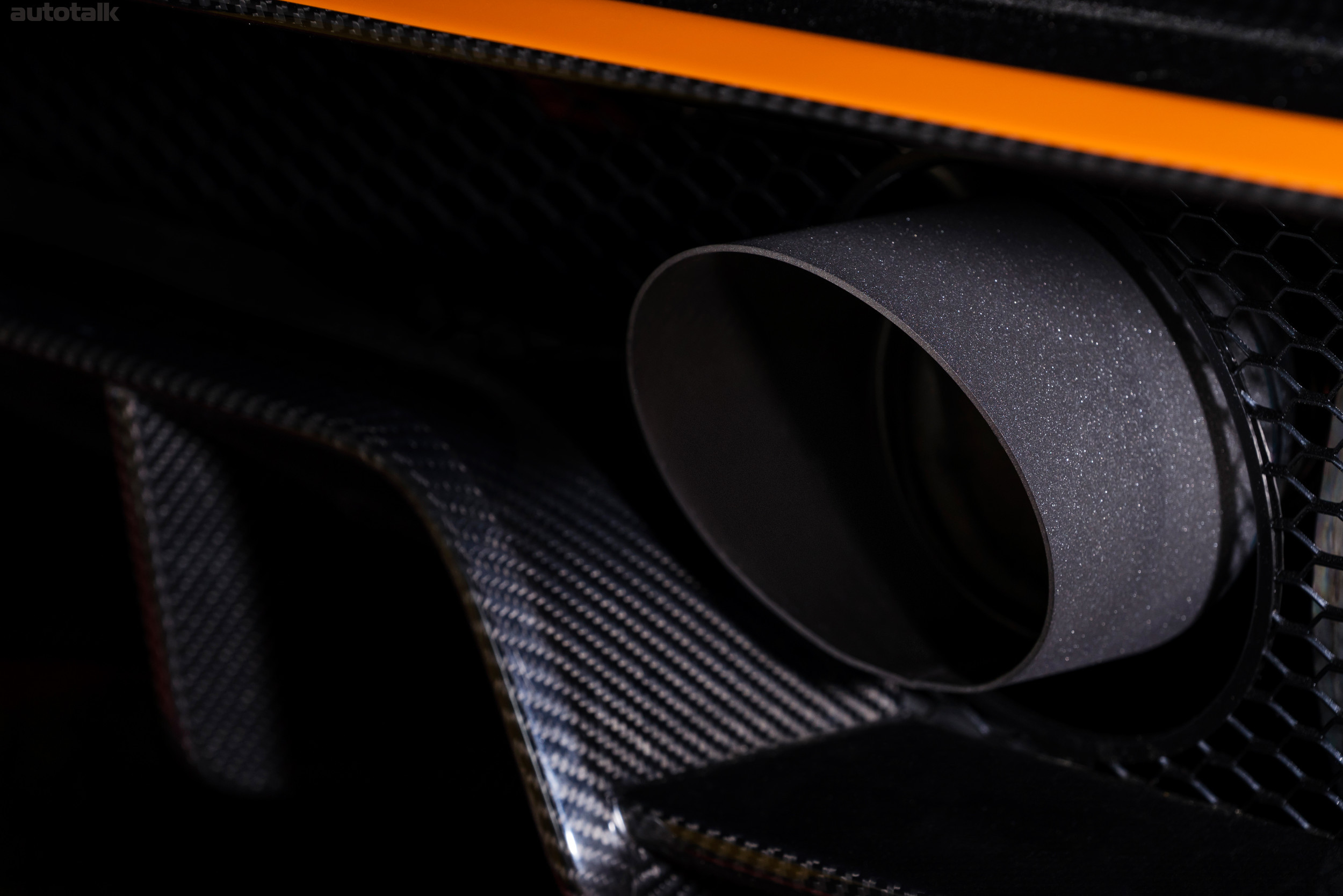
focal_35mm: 200
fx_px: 7461
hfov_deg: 10.3
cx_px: 672
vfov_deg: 6.9
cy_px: 448
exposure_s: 1/125
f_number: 8
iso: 400
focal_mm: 200
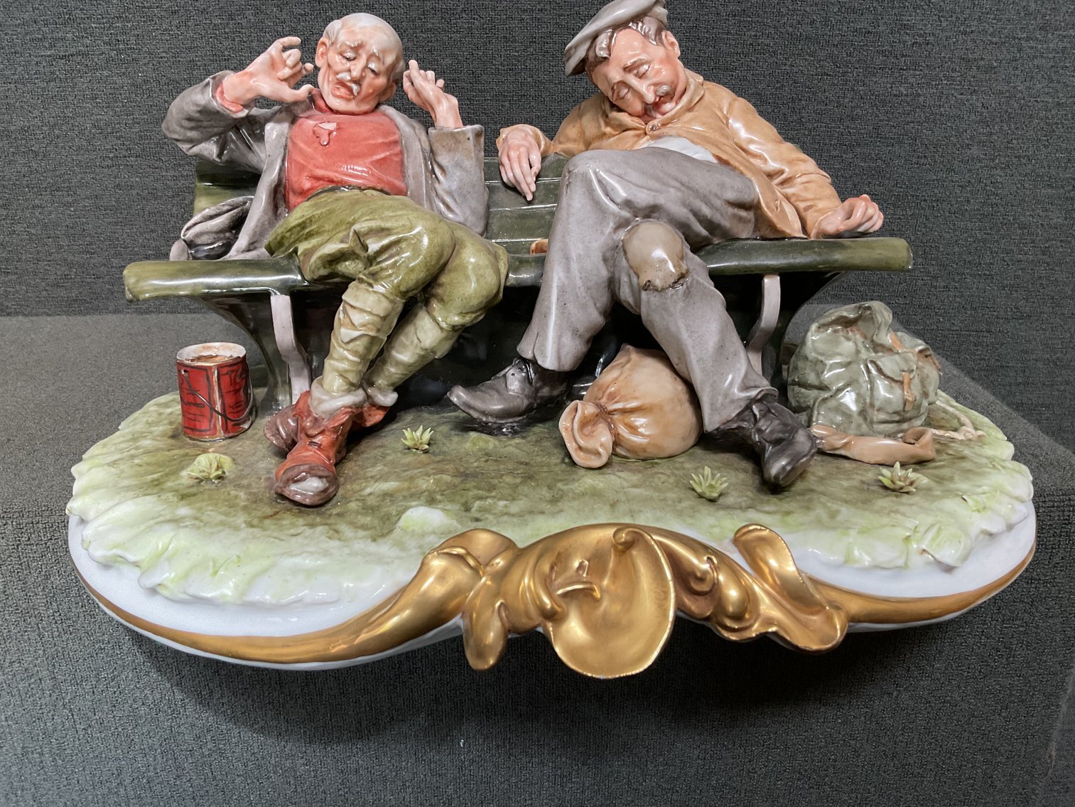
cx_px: 538
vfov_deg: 48.2
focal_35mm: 29
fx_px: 901
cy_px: 404
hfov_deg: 61.7
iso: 80
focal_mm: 3
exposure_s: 1/60
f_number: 1.8
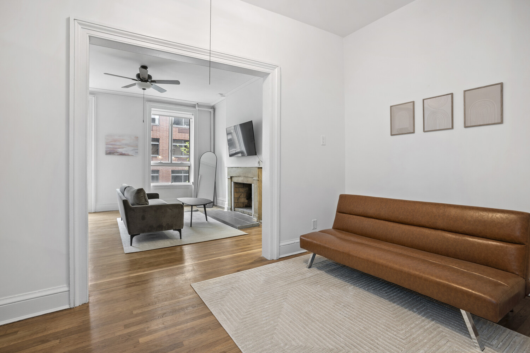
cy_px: 176
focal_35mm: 17
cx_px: 265
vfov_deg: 70.4
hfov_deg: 93.3
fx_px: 250
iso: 100
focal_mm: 17
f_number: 8
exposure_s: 1.6
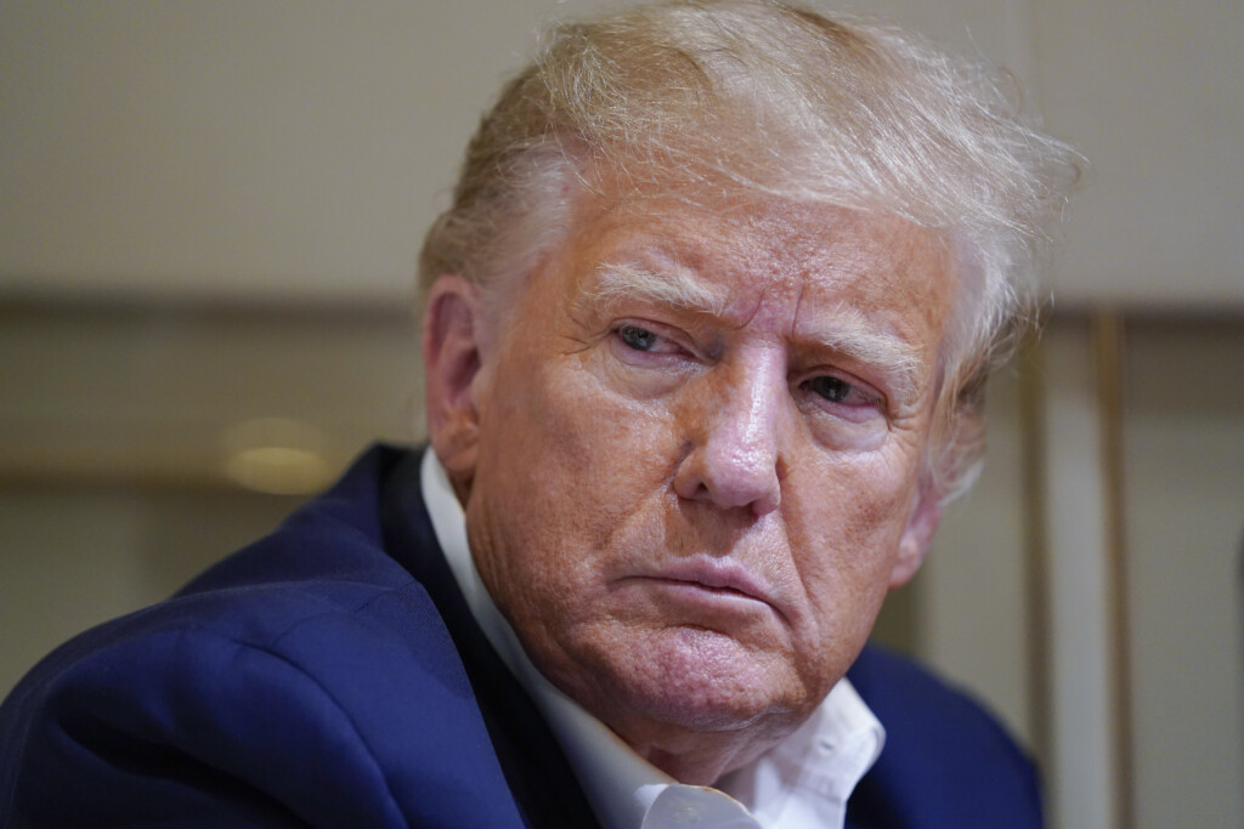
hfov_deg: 10.3
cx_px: 622
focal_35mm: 200
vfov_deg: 6.9
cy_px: 414
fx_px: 6912
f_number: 2.8
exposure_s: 1/125
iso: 3200
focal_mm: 200
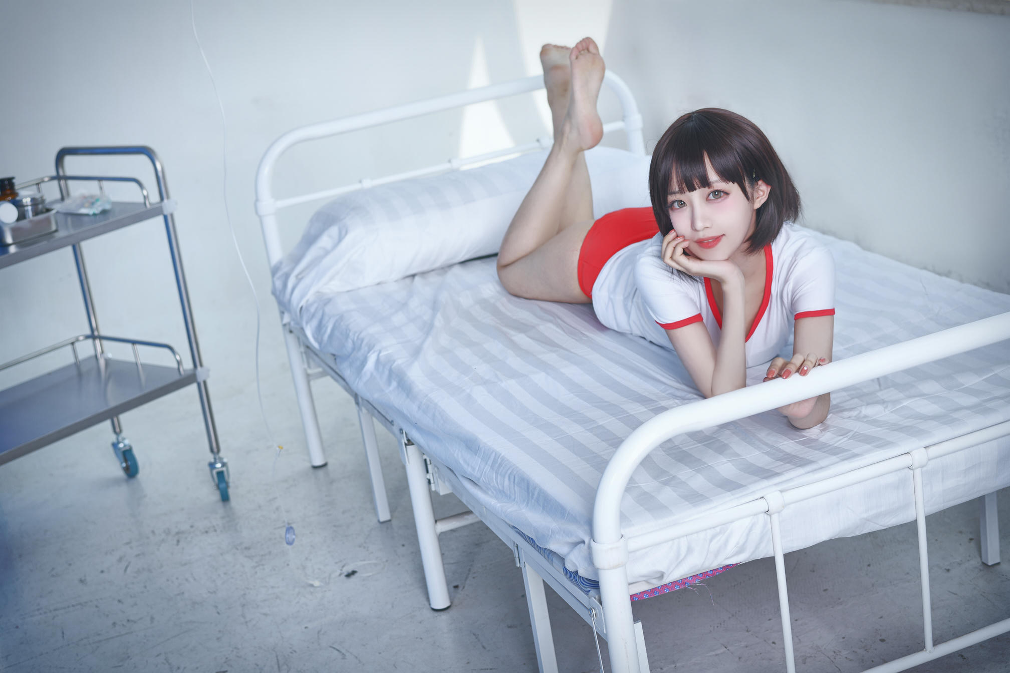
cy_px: 336
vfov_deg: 23.4
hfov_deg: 34.5
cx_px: 505
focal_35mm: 58
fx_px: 1627
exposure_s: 1/200
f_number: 5
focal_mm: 58
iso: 64
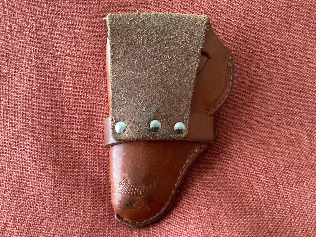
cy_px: 118
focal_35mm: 31
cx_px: 158
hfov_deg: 58.3
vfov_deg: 45.4
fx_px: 283
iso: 400
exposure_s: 1/40
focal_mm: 3.3
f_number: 2.4
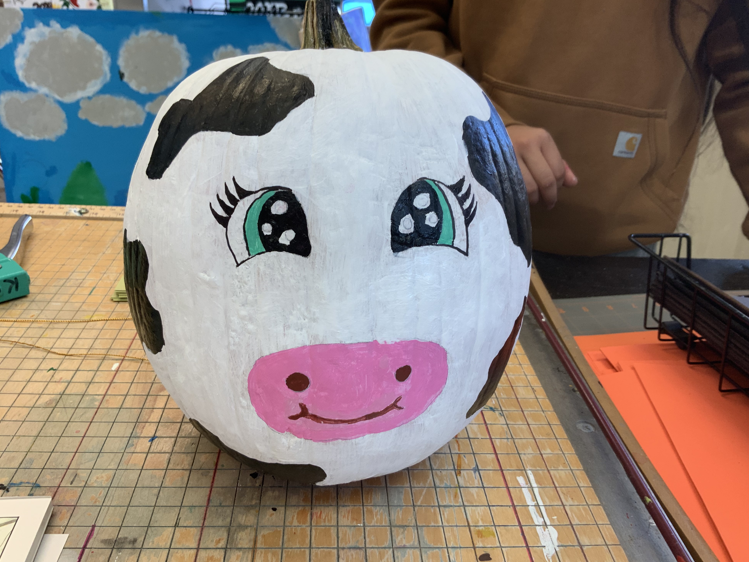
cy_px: 275
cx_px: 366
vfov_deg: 46.8
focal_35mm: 30
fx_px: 649
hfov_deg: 60.0
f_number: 1.8
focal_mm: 3
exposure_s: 1/120
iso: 40
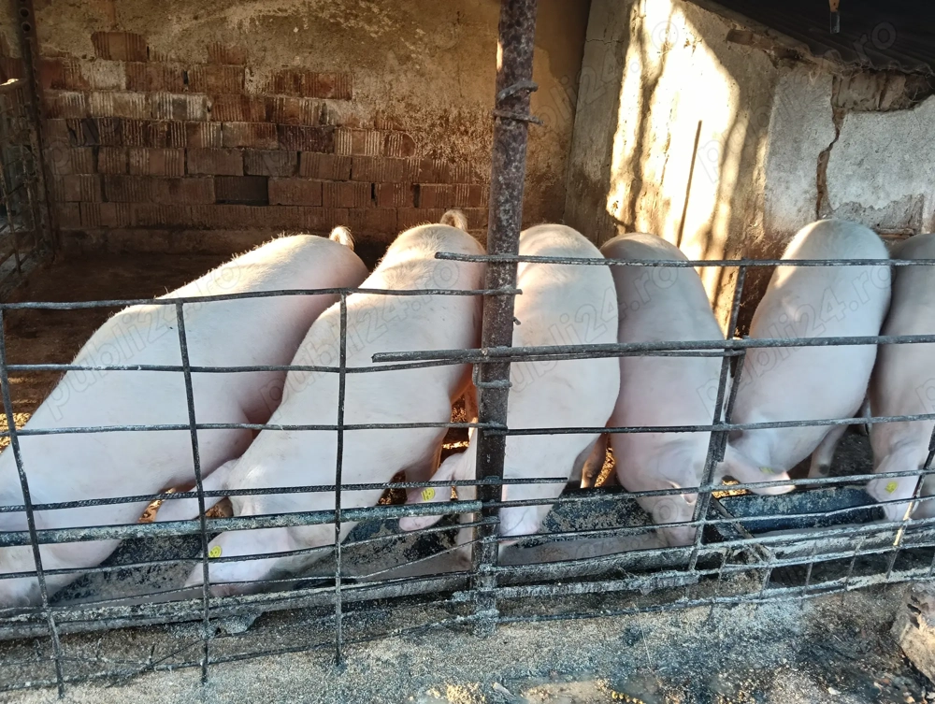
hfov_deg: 65.2
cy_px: 352
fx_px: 730
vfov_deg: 51.5
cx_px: 468
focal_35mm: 27
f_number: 1.8
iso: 64
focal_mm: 3.98
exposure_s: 1/50
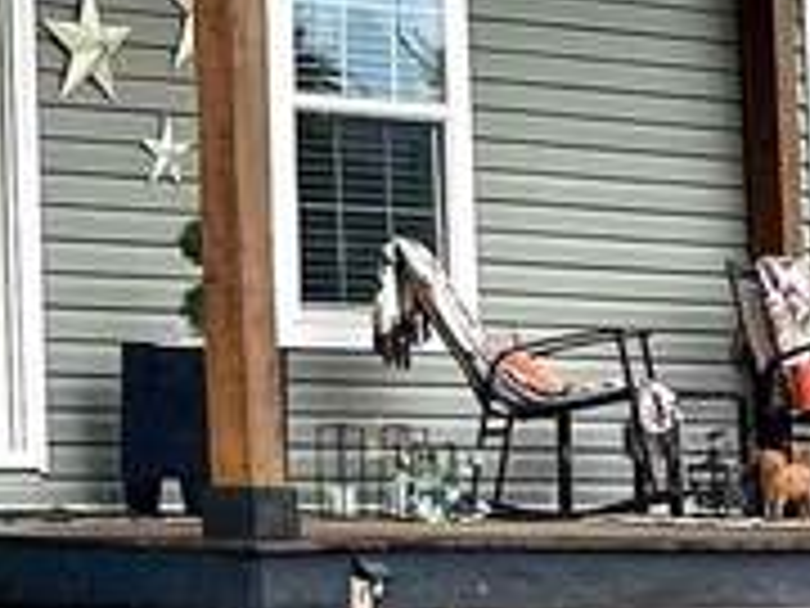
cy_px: -149
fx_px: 4165
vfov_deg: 8.2
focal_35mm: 178
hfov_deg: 9.9
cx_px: -1058
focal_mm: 5.1
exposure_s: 1/775
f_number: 1.6
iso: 32
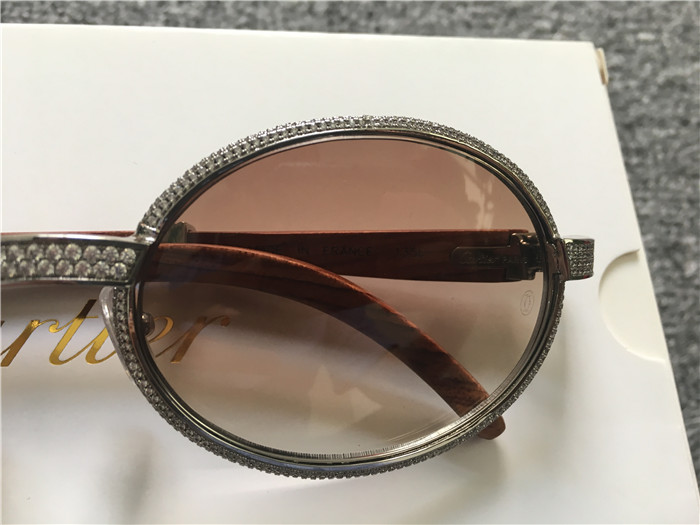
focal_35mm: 29
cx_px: 350
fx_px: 586
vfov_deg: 48.2
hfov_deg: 61.7
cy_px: 262
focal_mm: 4.15
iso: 50
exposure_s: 1/30
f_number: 2.2
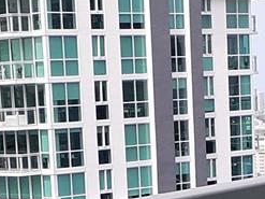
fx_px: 1339
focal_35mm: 175
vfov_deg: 8.3
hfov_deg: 11.3
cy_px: 323
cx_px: 181
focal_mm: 3.6
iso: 40
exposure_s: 1/1153
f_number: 1.9
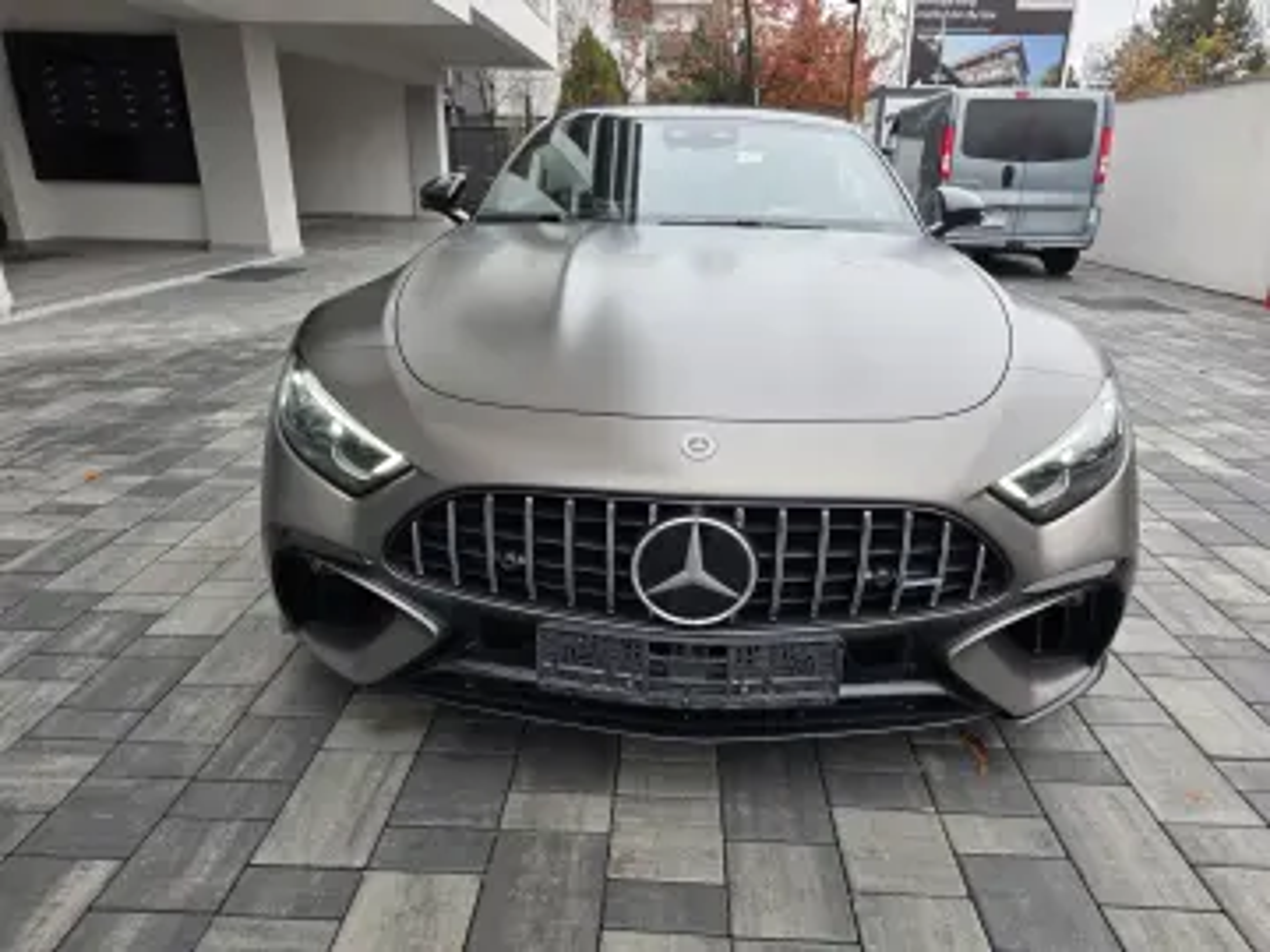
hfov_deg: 73.9
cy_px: 476
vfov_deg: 58.9
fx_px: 844
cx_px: 635
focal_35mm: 23
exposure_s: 1/180
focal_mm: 6.25
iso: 50
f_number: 1.7
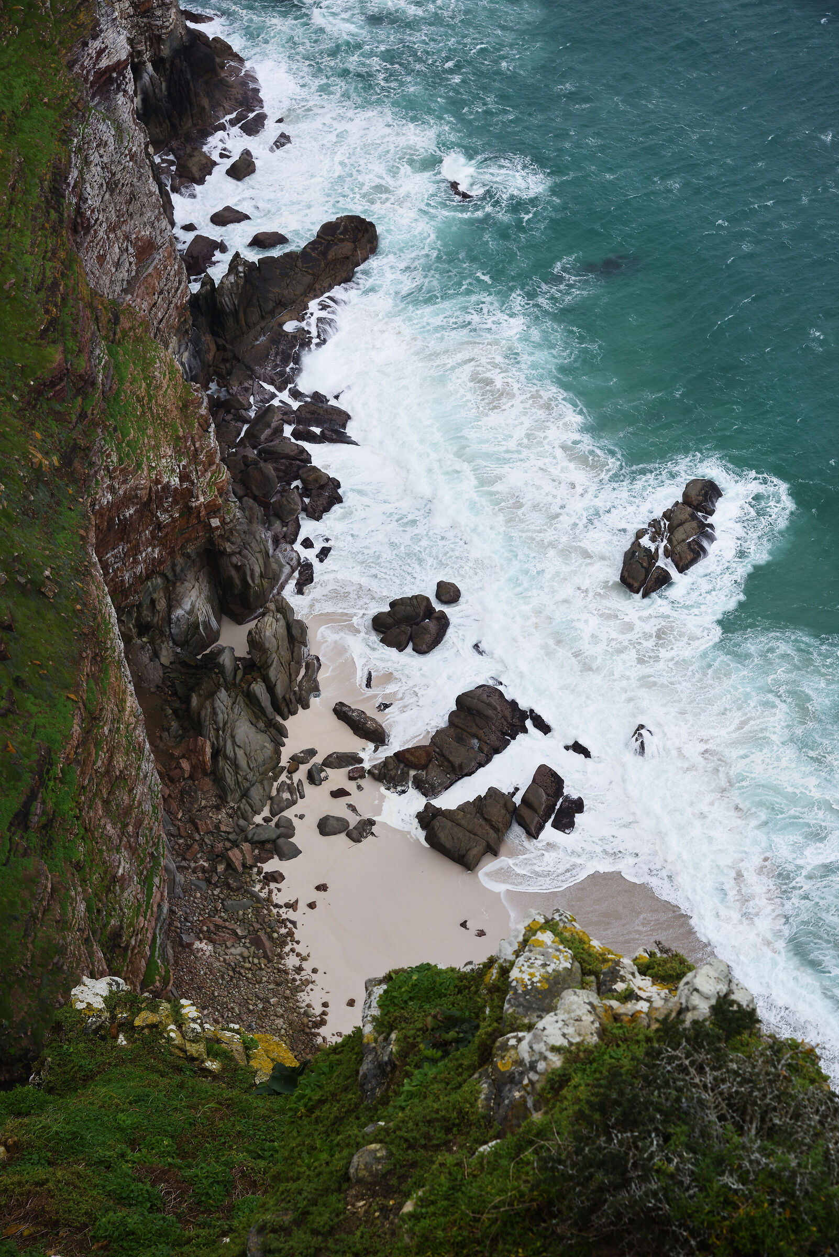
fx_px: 2270
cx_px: 420
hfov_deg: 20.9
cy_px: 628
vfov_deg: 30.9
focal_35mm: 65
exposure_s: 1/400
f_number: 10
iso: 250
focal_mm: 65
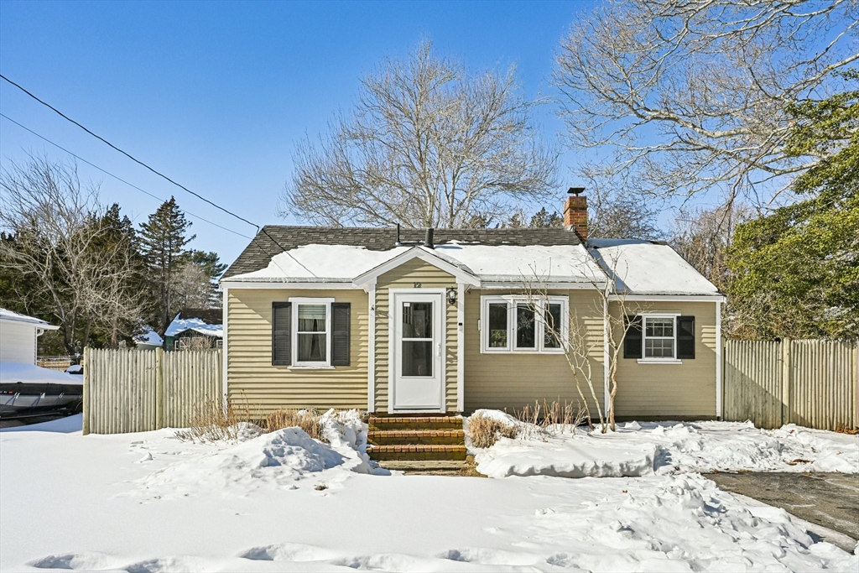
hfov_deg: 78.6
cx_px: 430
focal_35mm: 22
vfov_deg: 57.2
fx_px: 525
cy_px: 286
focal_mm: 22
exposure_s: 1/1600
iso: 400
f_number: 8
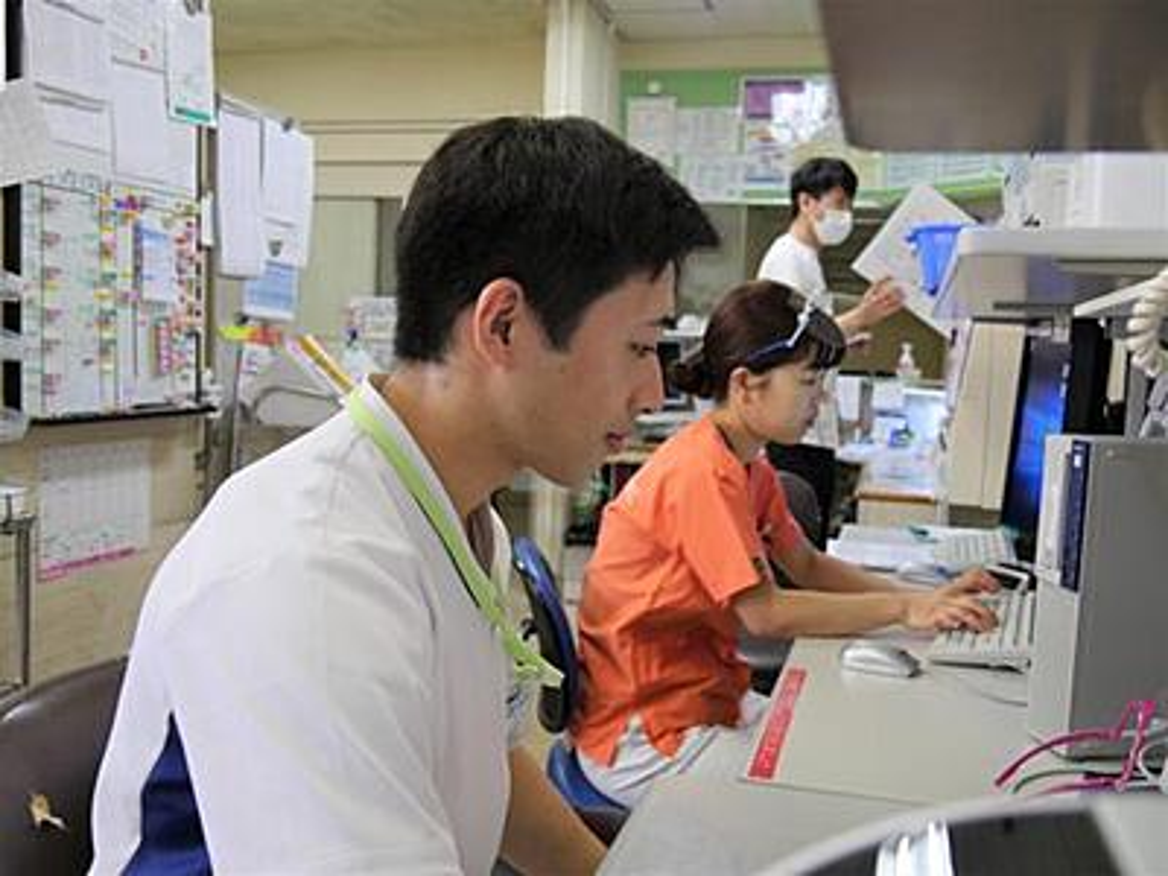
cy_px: 438
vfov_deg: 41.8
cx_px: 584
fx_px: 1147
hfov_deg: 54.0
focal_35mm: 34
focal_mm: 17
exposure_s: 1/60
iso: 400
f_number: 3.7
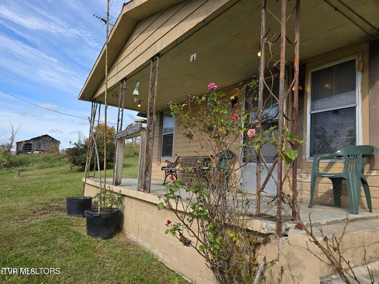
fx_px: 252
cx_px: 190
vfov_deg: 58.9
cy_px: 142
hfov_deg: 73.9
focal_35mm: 23
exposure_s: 1/471
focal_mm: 6.3
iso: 12
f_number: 1.7
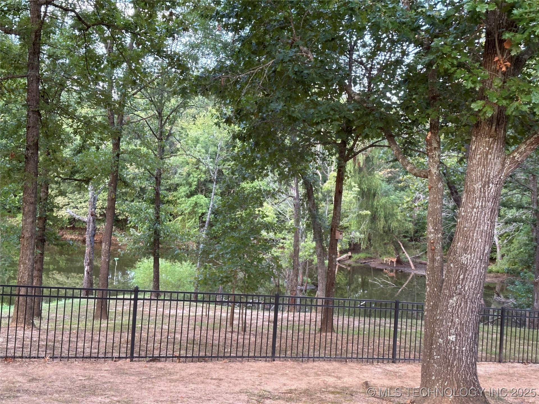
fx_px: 747
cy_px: 202
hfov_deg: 39.7
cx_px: 270
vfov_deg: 30.3
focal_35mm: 48
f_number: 1.78
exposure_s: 1/60
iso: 200
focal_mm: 6.86
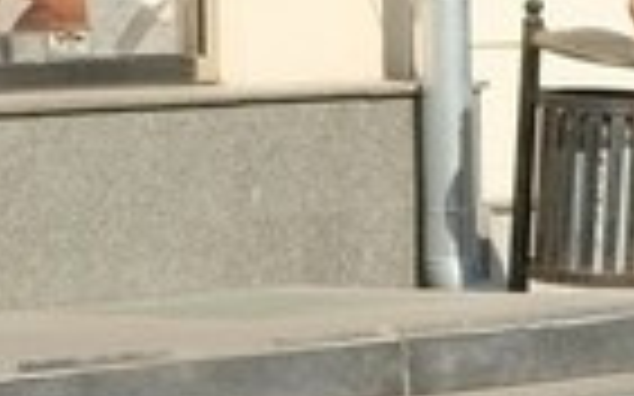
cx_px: 324
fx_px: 7841
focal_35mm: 454
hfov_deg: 4.6
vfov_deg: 2.9
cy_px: 500
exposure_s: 1/2500
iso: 640
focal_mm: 27
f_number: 5.6
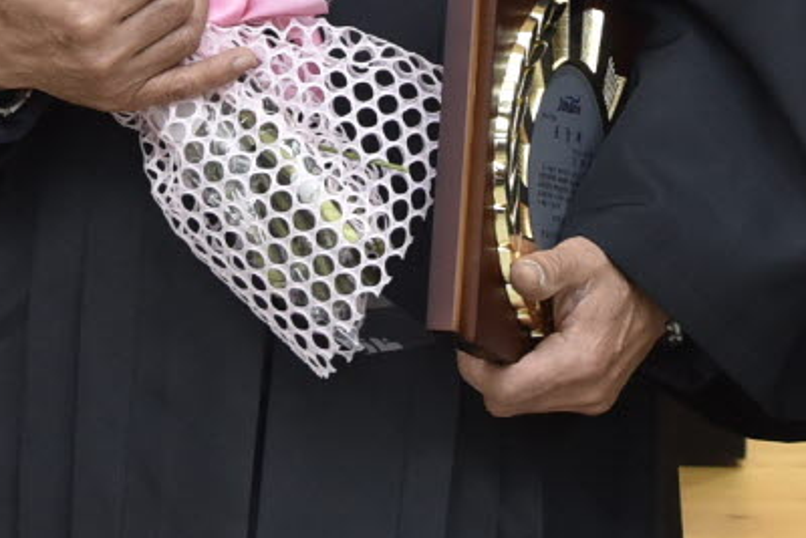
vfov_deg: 5.9
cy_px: -581
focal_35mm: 228
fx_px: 5106
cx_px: 355
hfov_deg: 9.0
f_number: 4.5
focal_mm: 38
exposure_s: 1/125
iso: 800
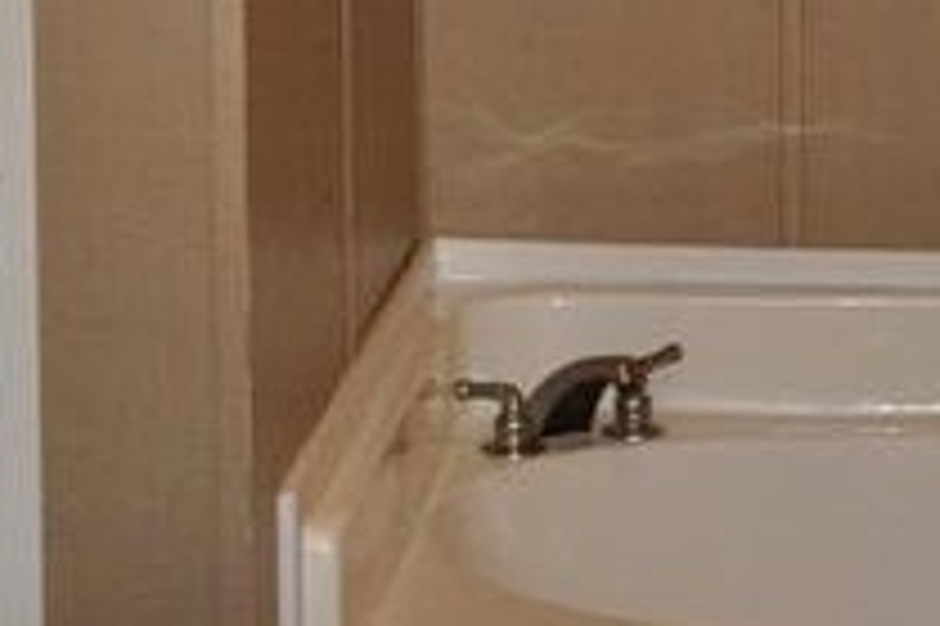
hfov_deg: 13.5
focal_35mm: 152
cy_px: -446
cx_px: 517
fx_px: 3966
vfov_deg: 8.7
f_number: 4
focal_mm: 22
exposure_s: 1/60
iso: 800
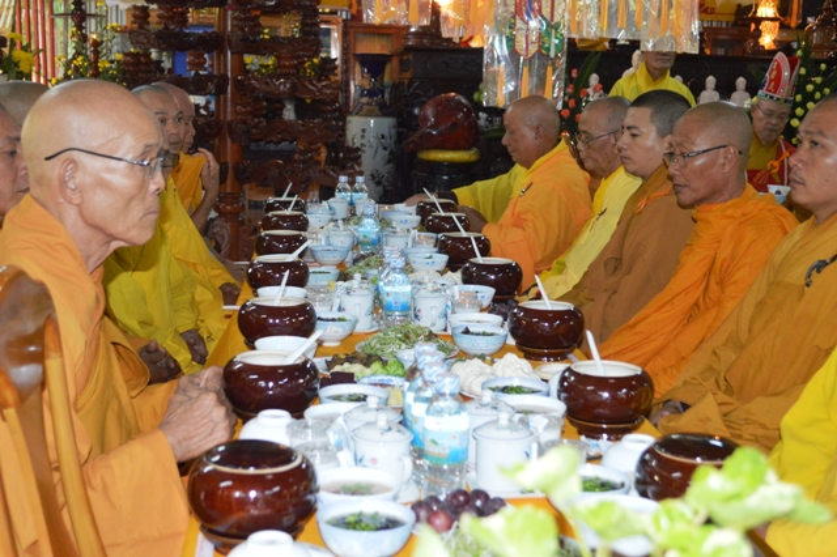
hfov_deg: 38.9
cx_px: 418
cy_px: 278
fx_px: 1185
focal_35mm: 51
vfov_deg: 26.5
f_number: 5
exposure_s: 1/60
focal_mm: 34
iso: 1800
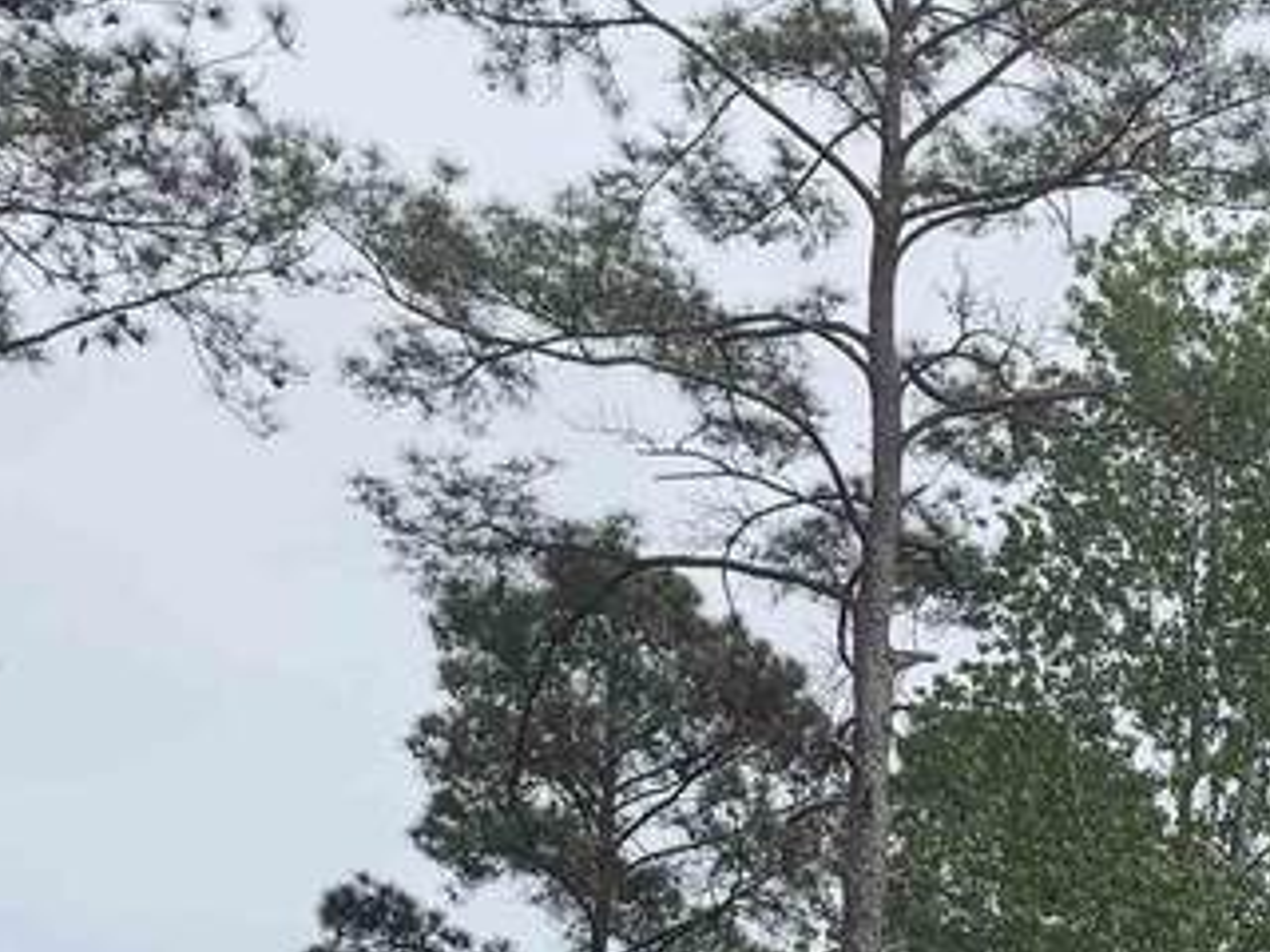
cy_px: 1599
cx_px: 2246
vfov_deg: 14.0
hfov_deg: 17.0
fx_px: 3522
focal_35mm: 96
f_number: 1.78
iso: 80
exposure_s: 1/6173
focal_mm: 6.76
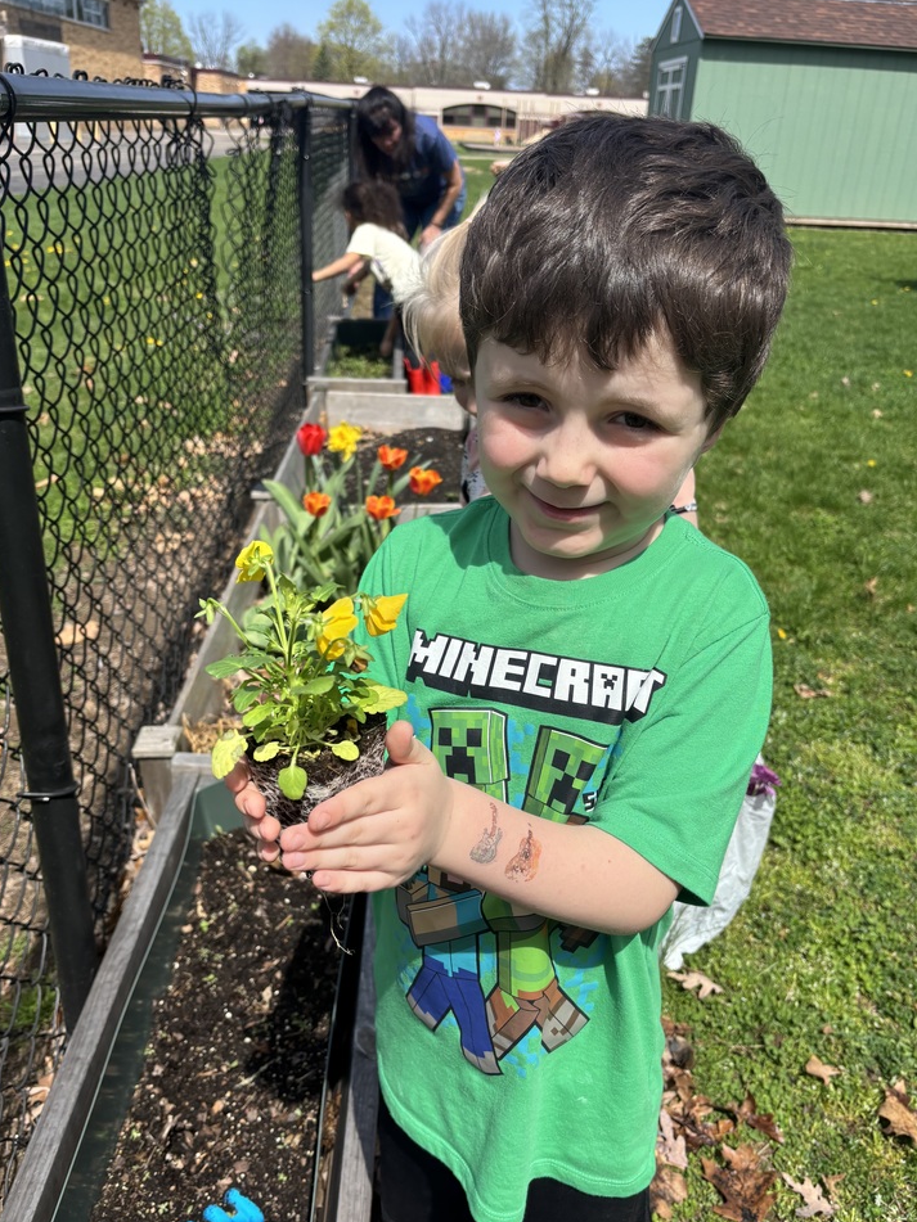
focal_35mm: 28
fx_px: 989
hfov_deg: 49.7
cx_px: 464
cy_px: 637
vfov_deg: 63.4
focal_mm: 5.96
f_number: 1.6
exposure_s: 1/2242
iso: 50
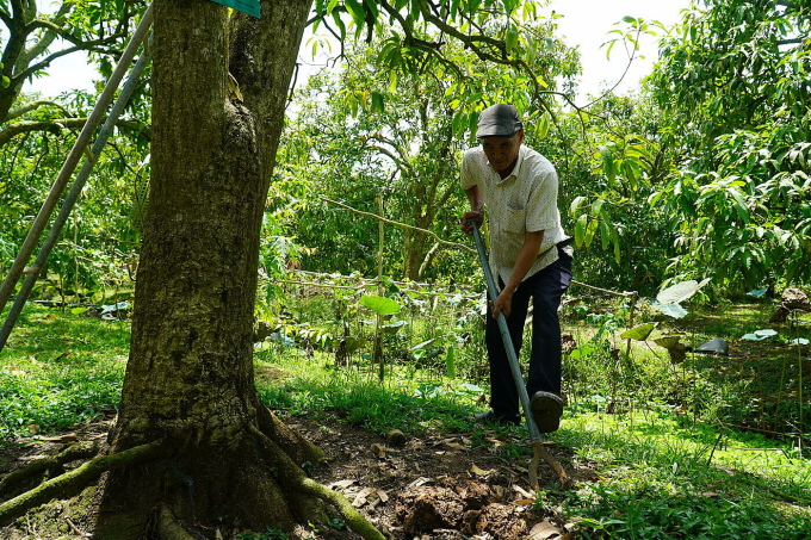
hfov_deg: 67.4
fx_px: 608
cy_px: 270
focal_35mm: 27
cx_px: 406
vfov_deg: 47.9
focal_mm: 18
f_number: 5
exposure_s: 1/200
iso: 100
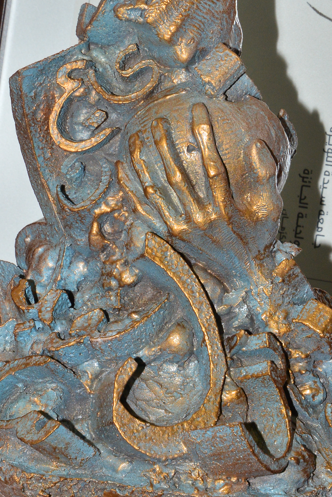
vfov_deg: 6.8
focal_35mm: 303
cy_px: 79
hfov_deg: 4.5
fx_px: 4187
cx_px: 115
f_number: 16
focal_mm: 145
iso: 1250
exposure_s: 1/80
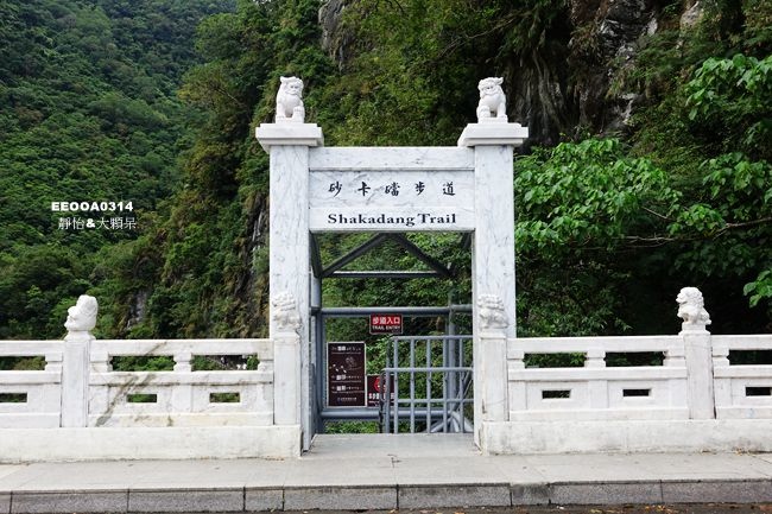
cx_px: 386
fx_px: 772
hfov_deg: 53.1
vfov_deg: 36.9
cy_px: 257
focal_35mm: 36
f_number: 5.6
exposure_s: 1/100
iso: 125
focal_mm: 13.34
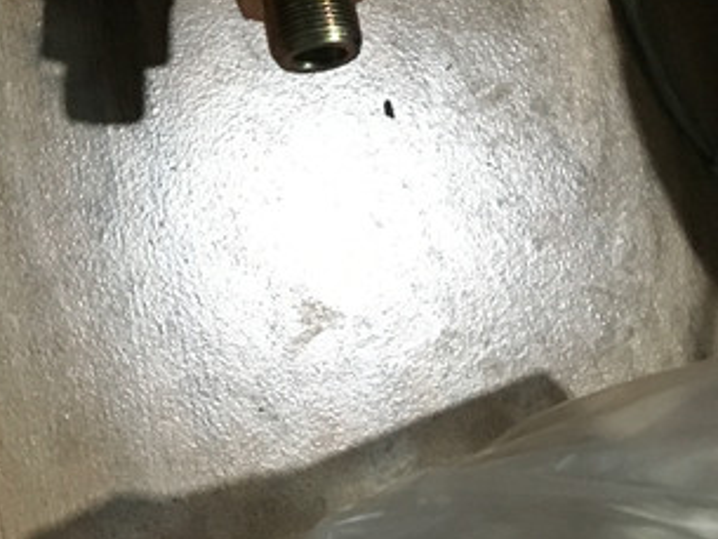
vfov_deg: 18.6
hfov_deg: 23.4
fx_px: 1577
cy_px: -61
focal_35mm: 76
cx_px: -148
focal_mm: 4.15
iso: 250
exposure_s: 1/17
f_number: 2.2
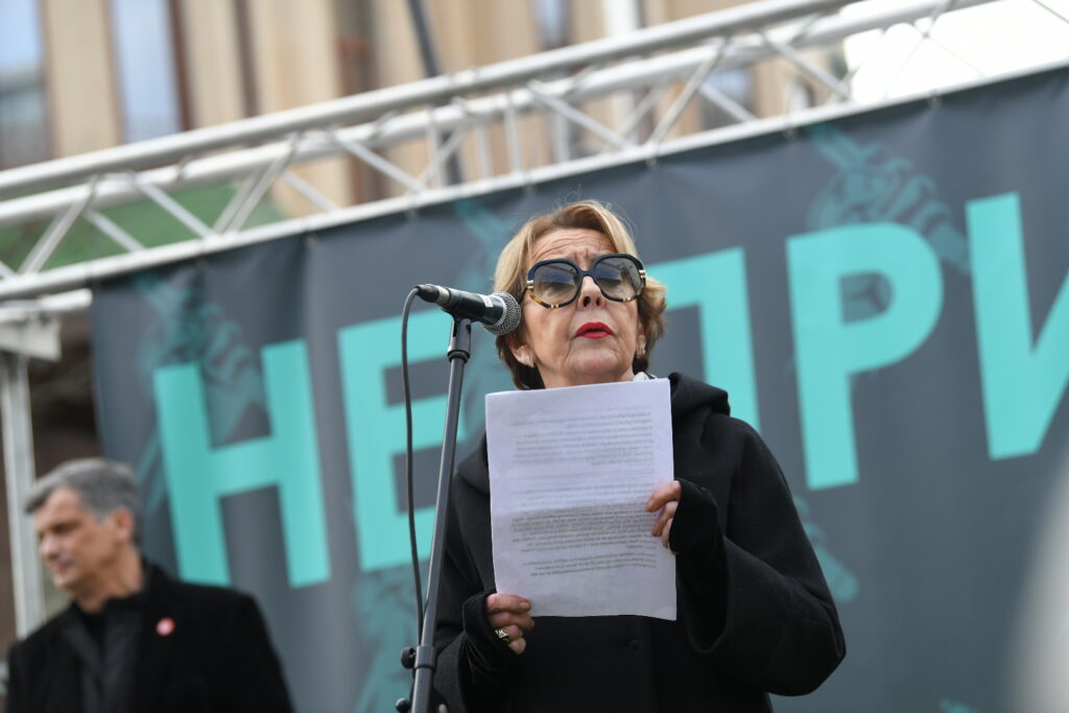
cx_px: 534
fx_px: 3564
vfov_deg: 11.4
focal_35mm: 120
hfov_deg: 17.1
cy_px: 356
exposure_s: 1/800
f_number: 4
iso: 500
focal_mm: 120
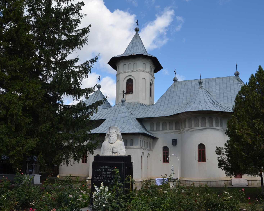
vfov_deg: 47.1
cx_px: 147
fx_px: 242
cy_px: 106
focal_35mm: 31
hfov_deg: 57.0
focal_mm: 18
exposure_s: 1/250
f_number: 8
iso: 125
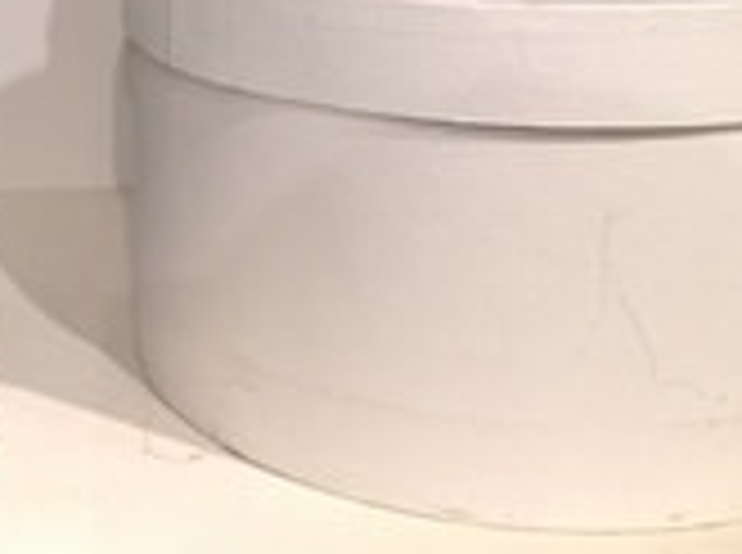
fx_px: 1818
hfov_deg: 22.9
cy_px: -16
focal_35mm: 85
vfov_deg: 16.9
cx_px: 189
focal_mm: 4.28
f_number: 2.4
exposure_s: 1/100
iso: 100
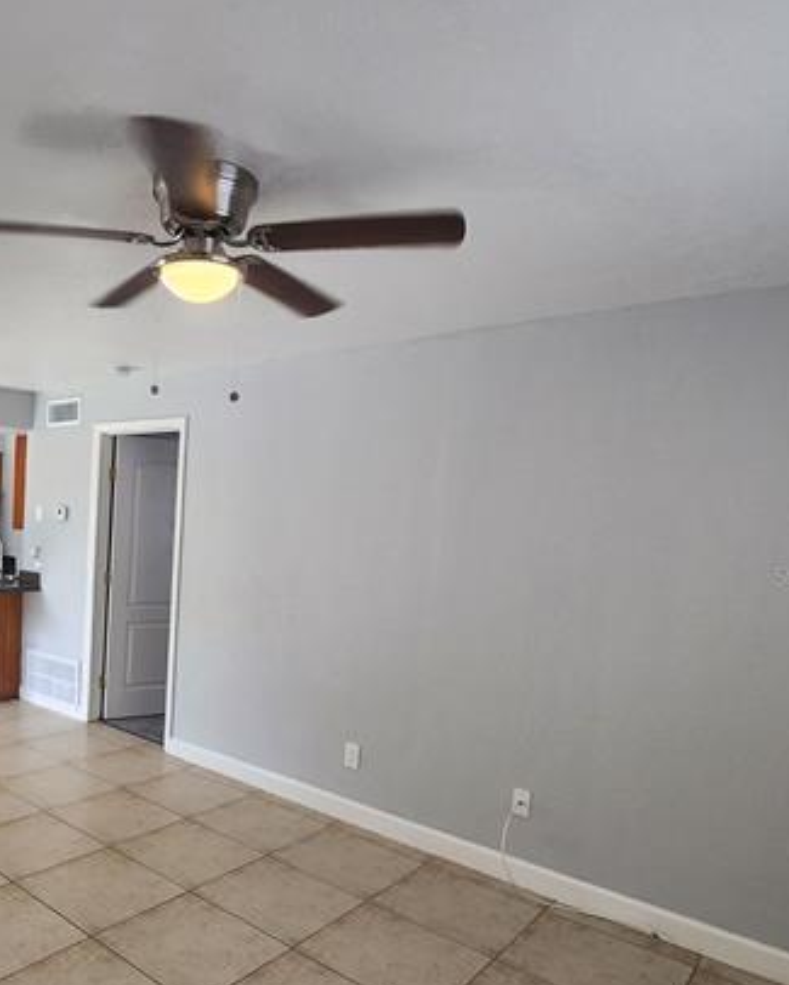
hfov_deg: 55.6
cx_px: 185
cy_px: 575
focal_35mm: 24
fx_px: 700
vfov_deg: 69.8
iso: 64
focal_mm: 1.74
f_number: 2.2
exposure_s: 1/60
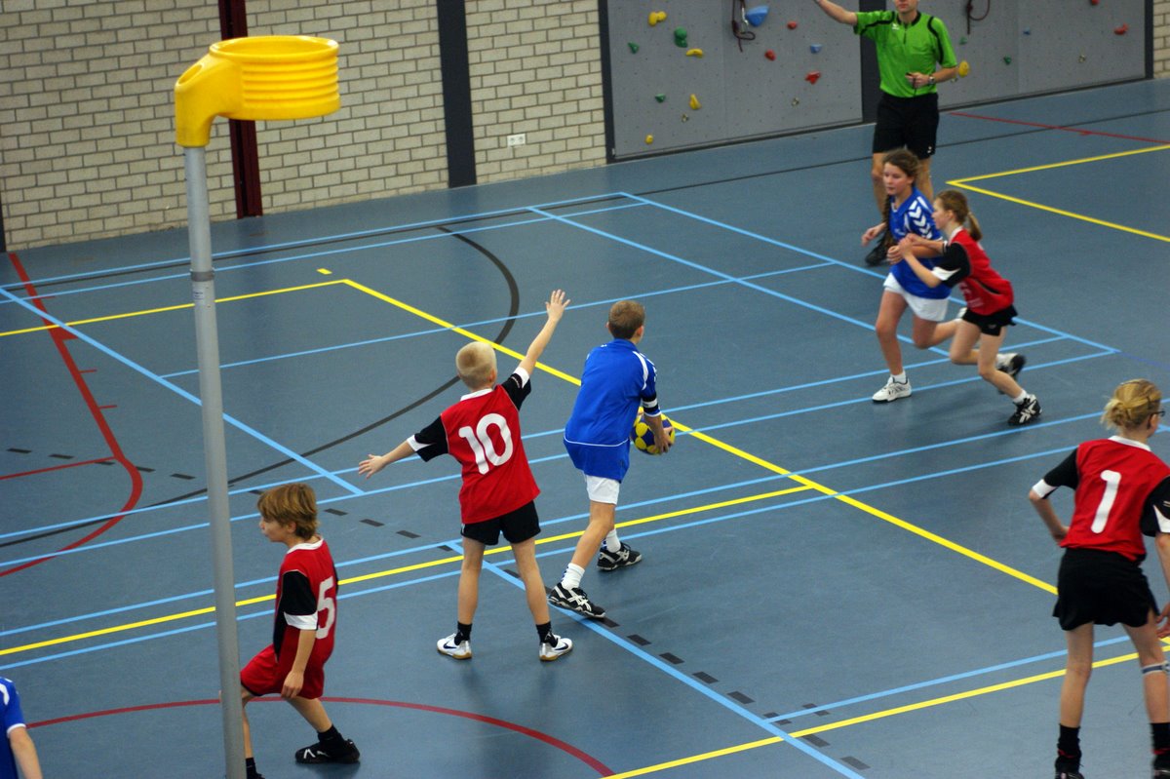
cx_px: 585
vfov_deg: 13.0
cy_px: 390
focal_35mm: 105
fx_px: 3411
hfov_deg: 19.5
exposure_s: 1/200
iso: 400
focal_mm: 70
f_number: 2.8
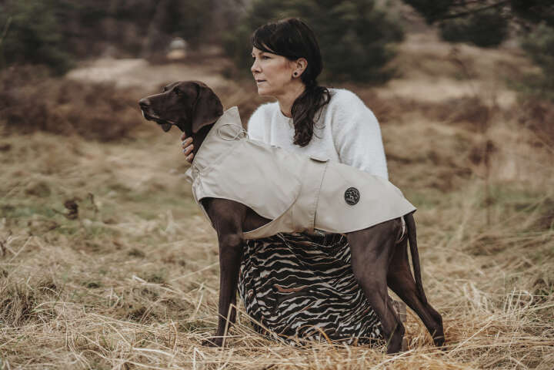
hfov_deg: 23.9
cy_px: 185
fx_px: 1308
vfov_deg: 16.1
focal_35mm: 85
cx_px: 277
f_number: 1.8
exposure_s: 1/8000
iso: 400
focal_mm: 85
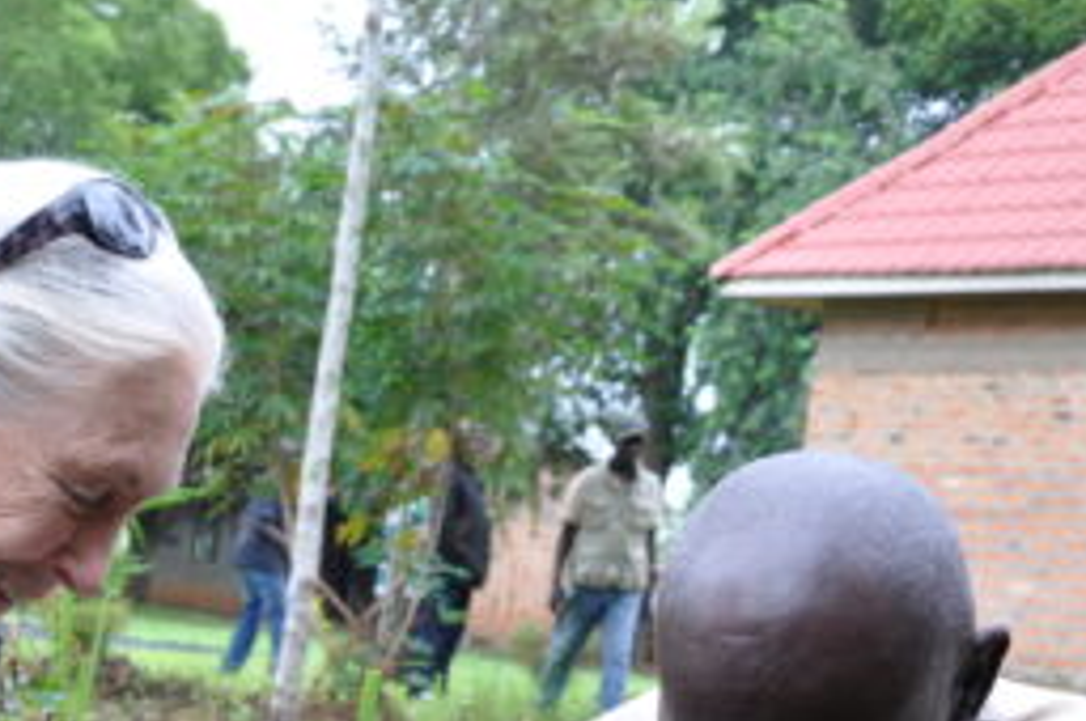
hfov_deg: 19.5
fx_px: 2983
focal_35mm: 99
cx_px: -195
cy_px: 1035
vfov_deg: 13.1
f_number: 7.1
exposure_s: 1/50
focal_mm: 22
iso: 200
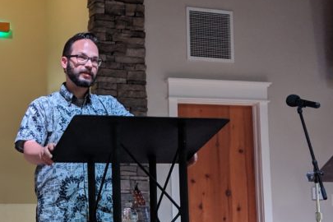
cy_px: 200
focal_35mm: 71
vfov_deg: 18.9
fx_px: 657
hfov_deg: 27.8
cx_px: 64
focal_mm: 4.44
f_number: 1.8
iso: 158
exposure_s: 1/120
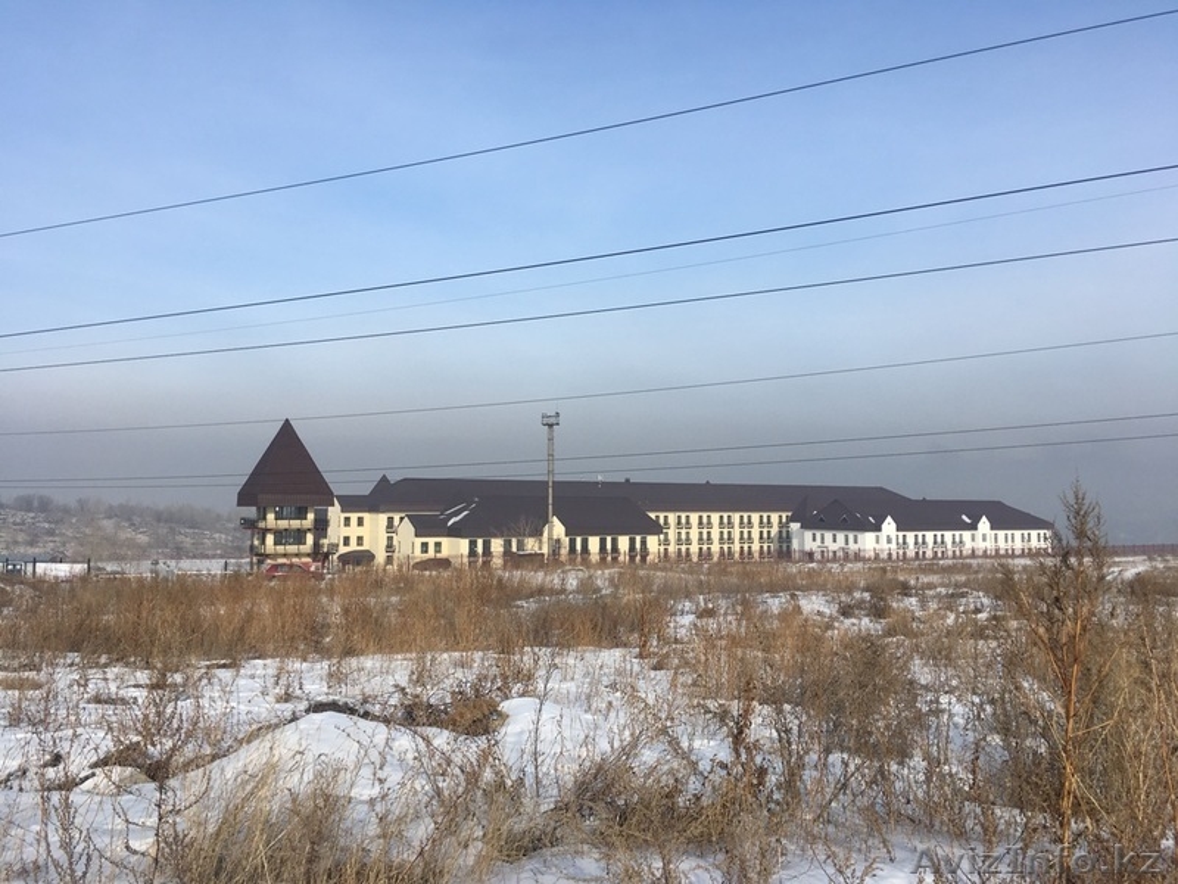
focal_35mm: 29
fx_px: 987
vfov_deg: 48.2
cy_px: 442
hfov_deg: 61.7
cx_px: 589
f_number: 2.2
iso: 25
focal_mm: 4.15
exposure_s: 1/1748
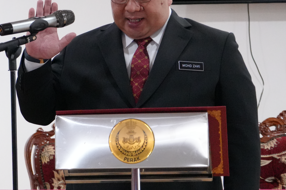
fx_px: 2126
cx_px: 46
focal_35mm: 268
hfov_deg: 7.7
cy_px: 76
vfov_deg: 5.1
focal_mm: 82.2
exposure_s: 1/160
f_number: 5.6
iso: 6400
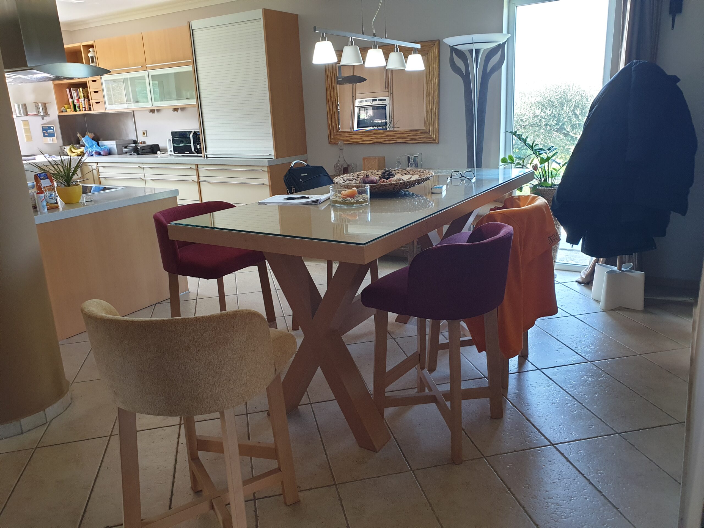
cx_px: 352
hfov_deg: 67.3
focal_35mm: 26
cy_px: 264
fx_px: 529
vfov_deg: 53.1
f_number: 2.4
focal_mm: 4.3
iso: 125
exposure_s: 1/50
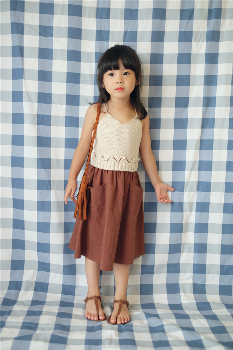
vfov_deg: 54.4
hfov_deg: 37.9
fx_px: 340
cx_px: 116
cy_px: 175
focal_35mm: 35
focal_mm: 23
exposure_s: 1/60
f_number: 1.4
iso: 320
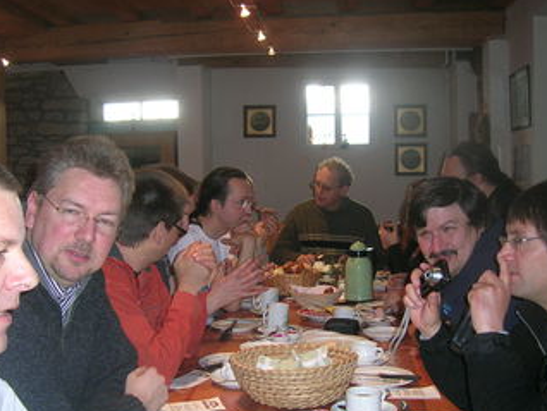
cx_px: 280
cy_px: 251
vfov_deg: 32.8
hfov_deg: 42.9
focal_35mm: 44
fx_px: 696
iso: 84
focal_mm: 5.4
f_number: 2.8
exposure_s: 1/60.1
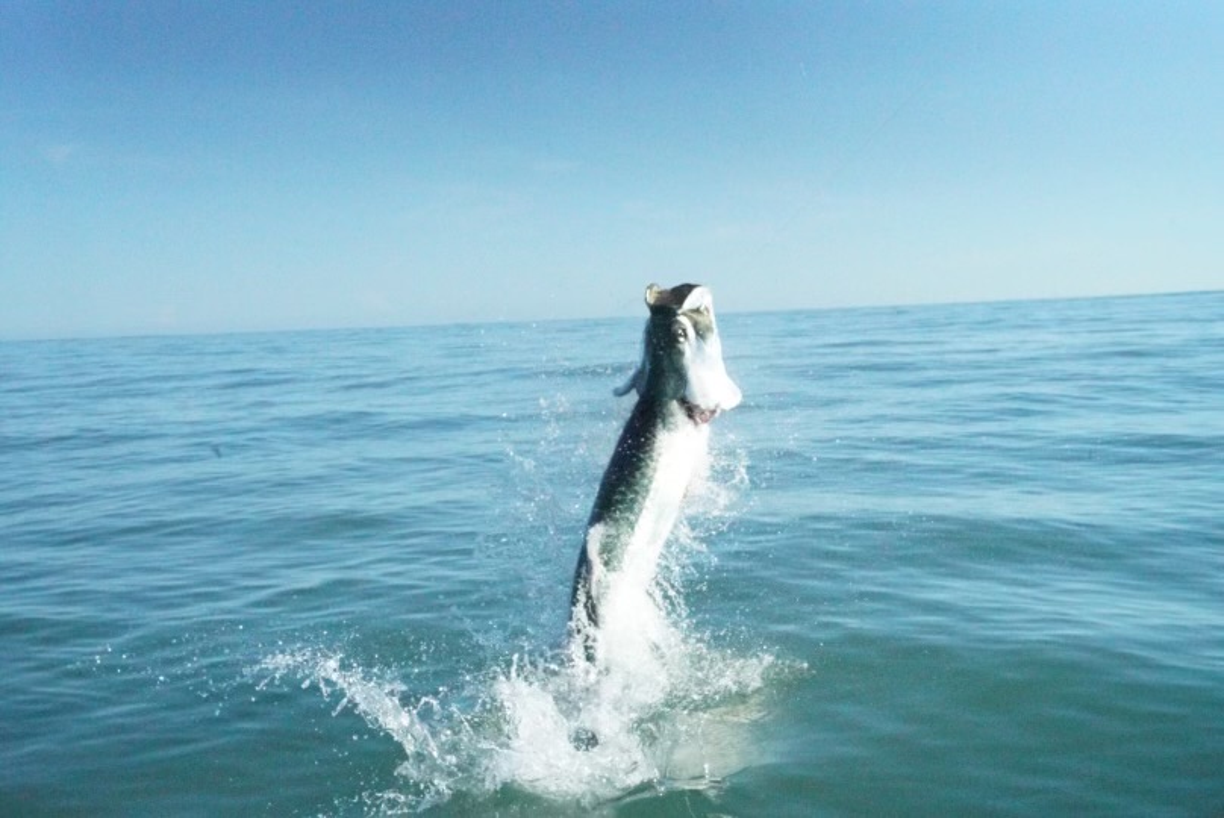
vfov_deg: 28.1
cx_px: 612
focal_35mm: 48
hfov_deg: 41.1
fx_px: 1633
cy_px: 409
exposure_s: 1/8000
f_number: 20
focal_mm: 48
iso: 51200
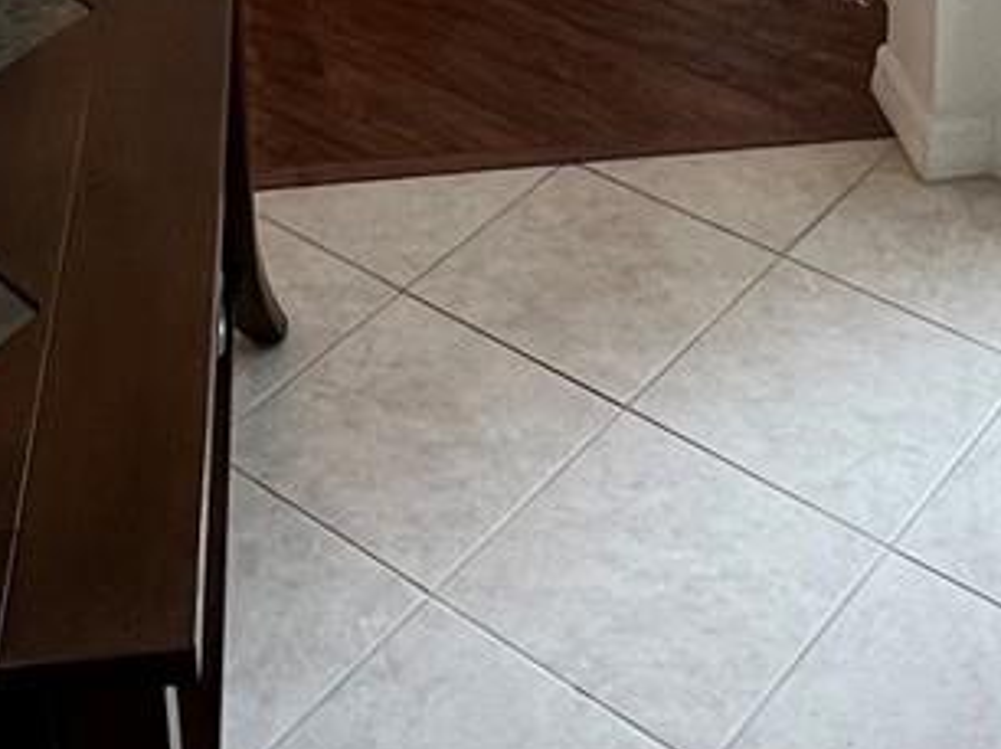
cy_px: -540
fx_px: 1965
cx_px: 481
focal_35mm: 68
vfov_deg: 17.9
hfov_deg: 28.6
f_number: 1.8
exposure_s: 1/60
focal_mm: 1.57
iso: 200
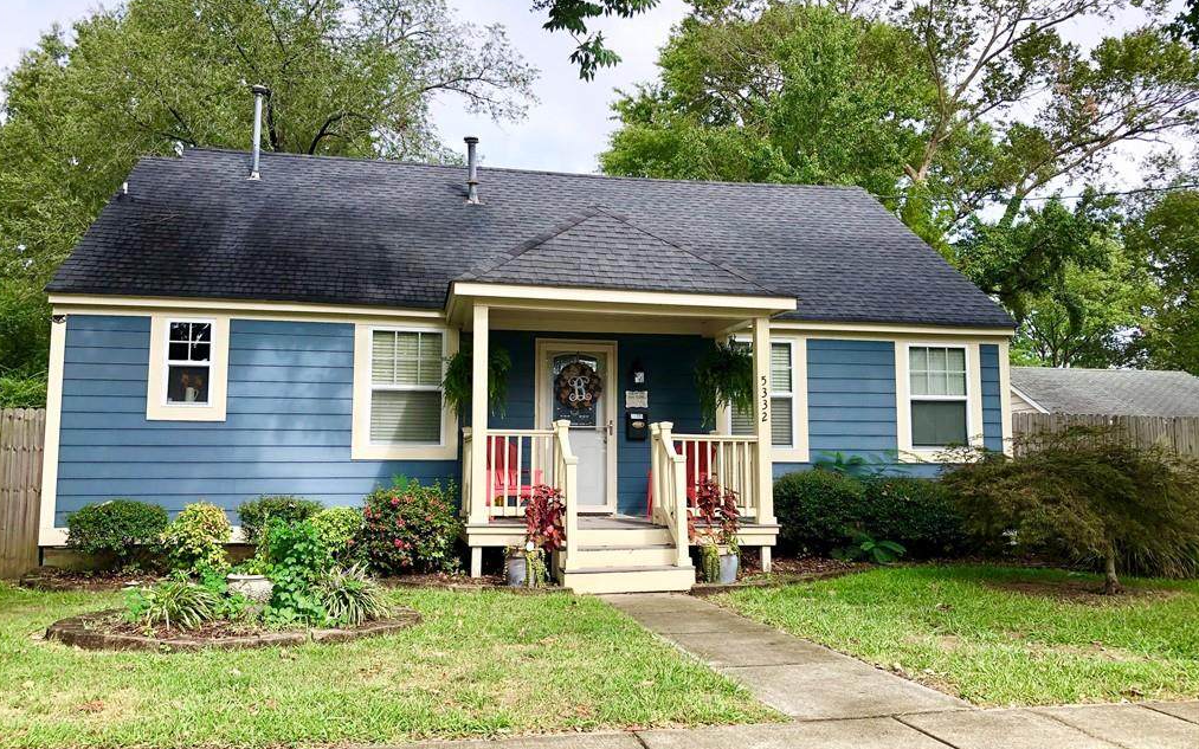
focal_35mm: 30
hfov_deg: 62.9
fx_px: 980
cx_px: 595
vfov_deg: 41.8
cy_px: 388
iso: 20
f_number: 1.8
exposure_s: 1/476
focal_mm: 3.99
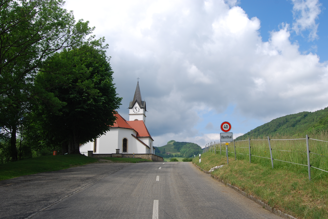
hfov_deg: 57.2
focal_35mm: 33
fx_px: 301
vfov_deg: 40.1
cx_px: 164
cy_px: 110
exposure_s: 1/200
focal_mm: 22
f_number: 7.1
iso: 100
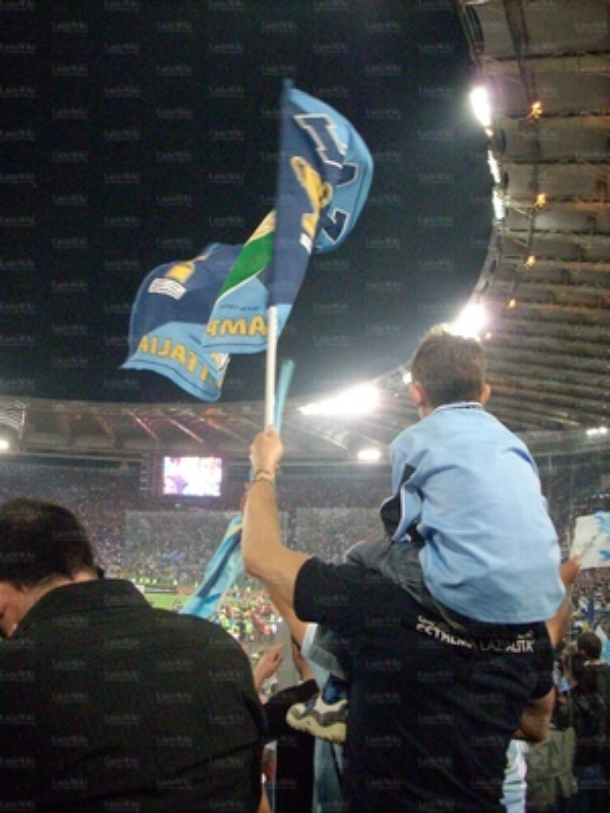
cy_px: 406
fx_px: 869
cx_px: 305
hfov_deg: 38.7
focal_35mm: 37
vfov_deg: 50.1
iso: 800
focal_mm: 6.2
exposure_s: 1/110
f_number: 2.8
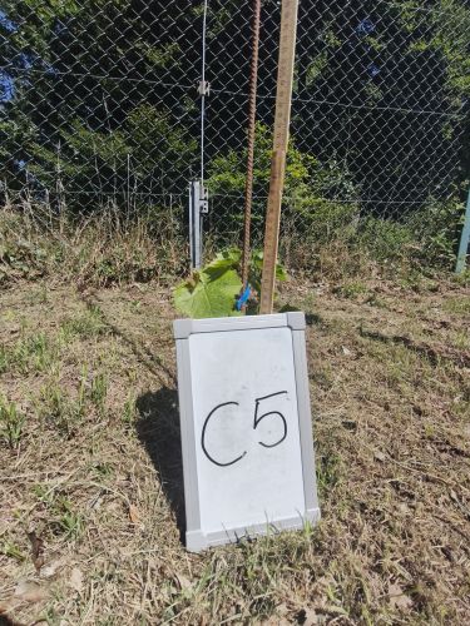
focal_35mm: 15
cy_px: 313
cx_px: 235
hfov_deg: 81.7
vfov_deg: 98.2
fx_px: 272
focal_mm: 1.91
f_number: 2.2
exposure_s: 1/2646
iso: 50
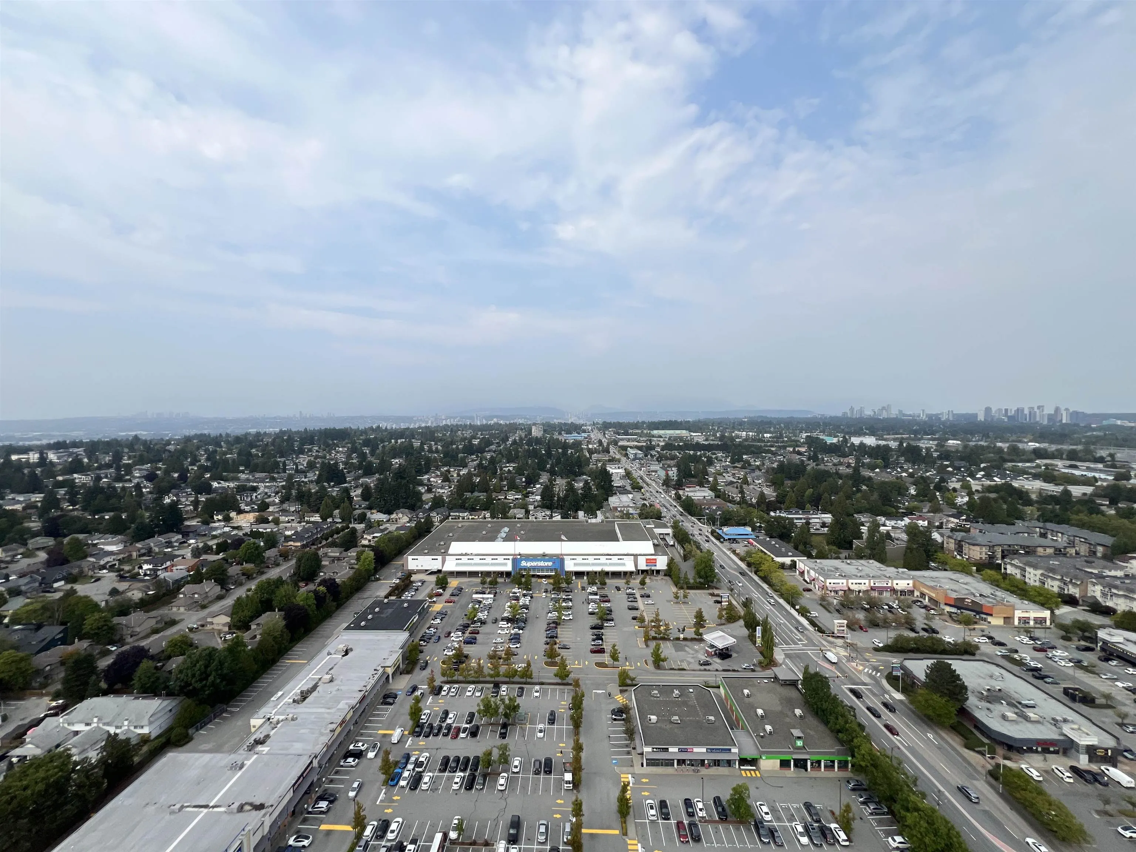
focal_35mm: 13
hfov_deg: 106.2
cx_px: 568
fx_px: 427
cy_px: 426
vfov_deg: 89.9
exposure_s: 1/1815
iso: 32
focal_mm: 1.57
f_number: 1.8
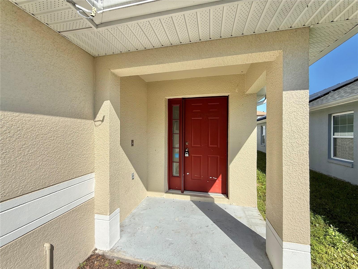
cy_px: 134
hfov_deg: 102.1
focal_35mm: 14
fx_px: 145
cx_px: 179
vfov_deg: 85.7
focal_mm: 2.22
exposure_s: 1/1745
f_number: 2.2
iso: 50
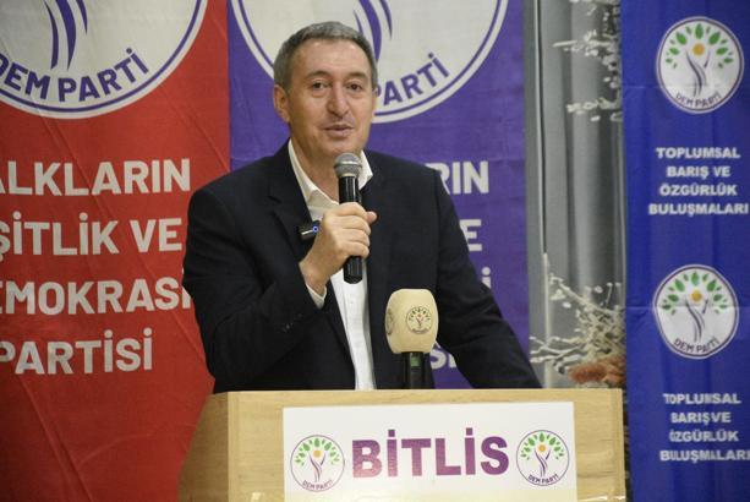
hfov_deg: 13.0
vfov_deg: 8.7
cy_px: 251
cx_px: 375
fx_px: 3284
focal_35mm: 158
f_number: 5.6
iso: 10000
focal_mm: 105
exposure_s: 1/160
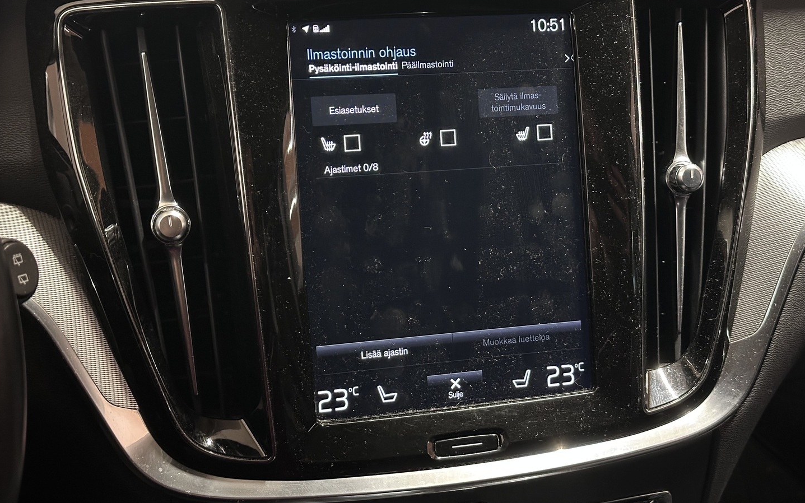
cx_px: 402
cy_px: 213
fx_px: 1119
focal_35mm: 51
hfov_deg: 39.6
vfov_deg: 25.3
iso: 640
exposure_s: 1/17
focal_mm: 6.86
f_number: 1.78
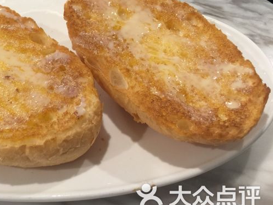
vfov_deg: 35.0
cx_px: 82
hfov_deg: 44.8
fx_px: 323
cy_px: 80
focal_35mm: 41
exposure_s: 1/17
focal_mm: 4.15
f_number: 2.2
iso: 64
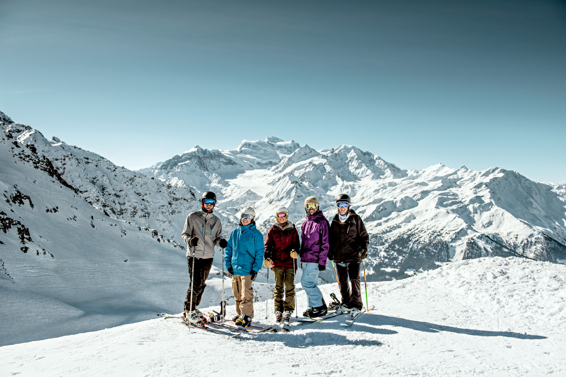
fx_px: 503
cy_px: 188
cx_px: 283
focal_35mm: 32
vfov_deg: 41.1
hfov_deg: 58.7
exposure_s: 1/1600
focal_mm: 32
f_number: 5.6
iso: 100
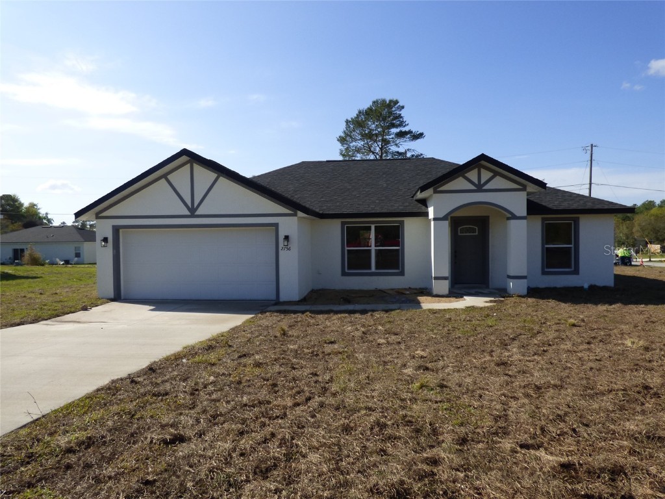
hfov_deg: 76.4
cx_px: 332
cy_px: 250
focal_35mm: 22
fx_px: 423
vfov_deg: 61.1
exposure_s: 1/2000
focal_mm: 3.78
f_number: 2.9
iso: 100
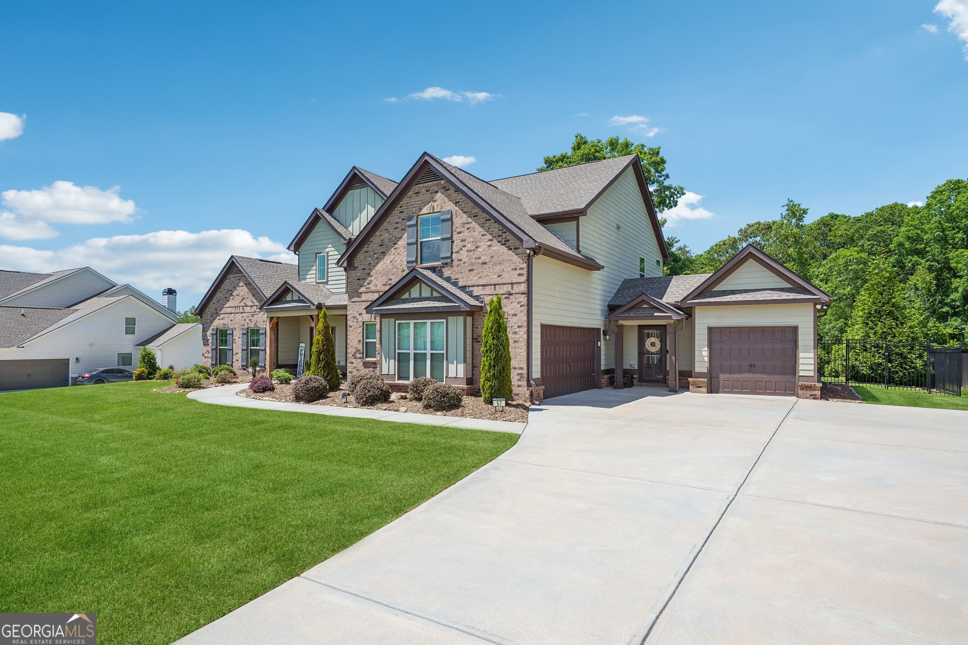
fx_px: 511
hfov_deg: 86.9
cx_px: 484
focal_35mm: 19
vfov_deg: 64.5
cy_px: 322
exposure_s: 1/200
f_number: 8
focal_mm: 19
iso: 100
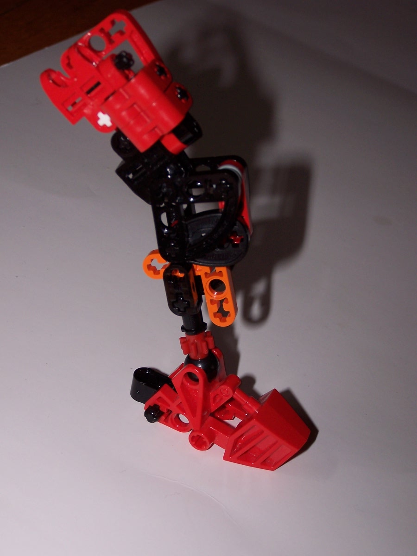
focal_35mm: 75
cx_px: 208
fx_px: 1205
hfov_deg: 19.6
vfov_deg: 26.0
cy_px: 278
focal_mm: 12.4
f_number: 3.2
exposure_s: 1/60
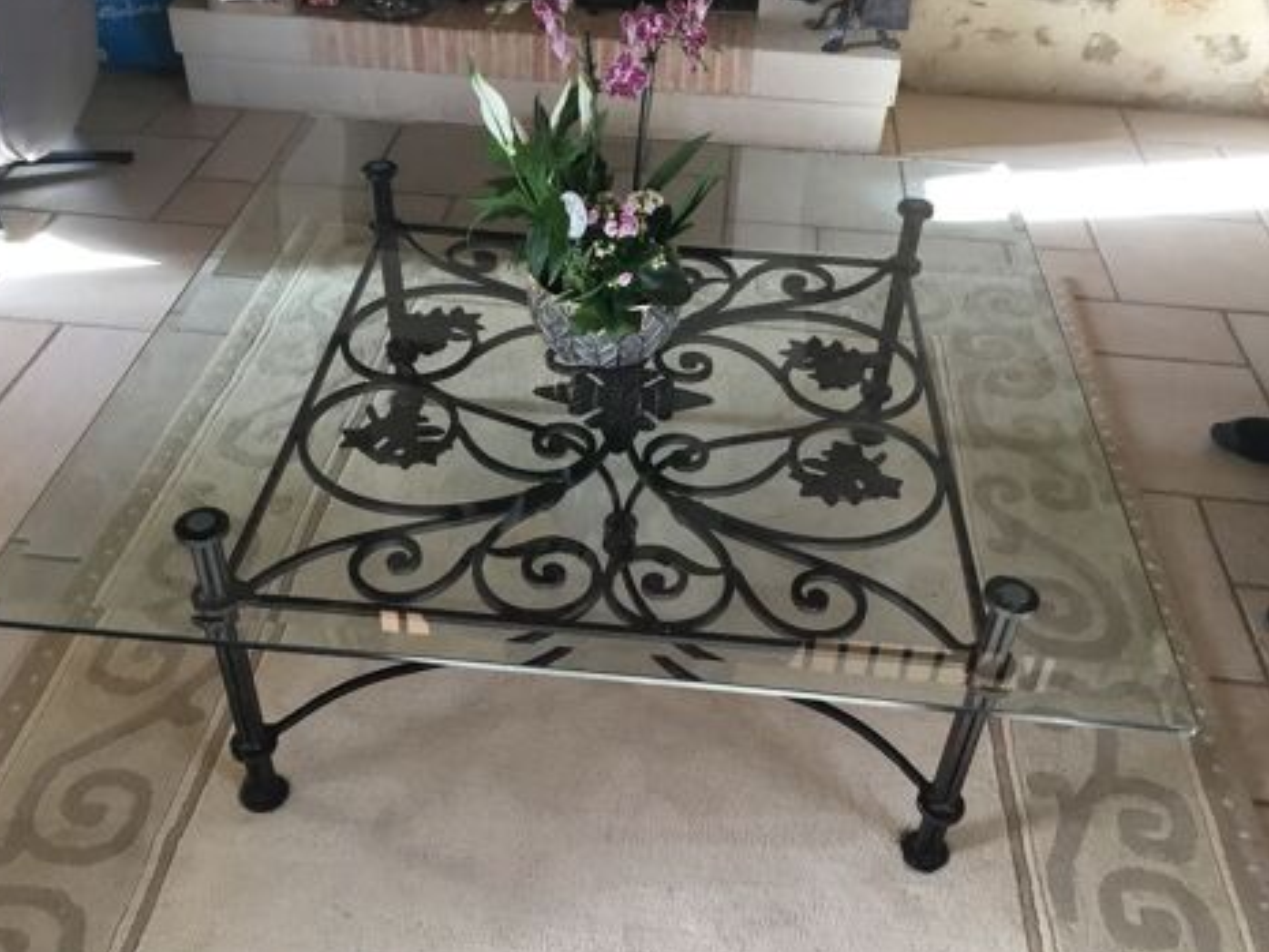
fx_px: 1173
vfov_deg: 44.2
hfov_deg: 56.8
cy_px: 477
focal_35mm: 32
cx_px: 619
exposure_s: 1/33
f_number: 2.4
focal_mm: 3.3
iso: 100
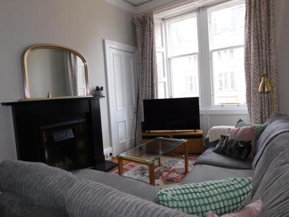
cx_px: 144
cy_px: 108
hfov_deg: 73.9
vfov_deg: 58.9
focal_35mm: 23
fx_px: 192
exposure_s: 1/40
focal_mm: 4
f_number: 3
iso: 125
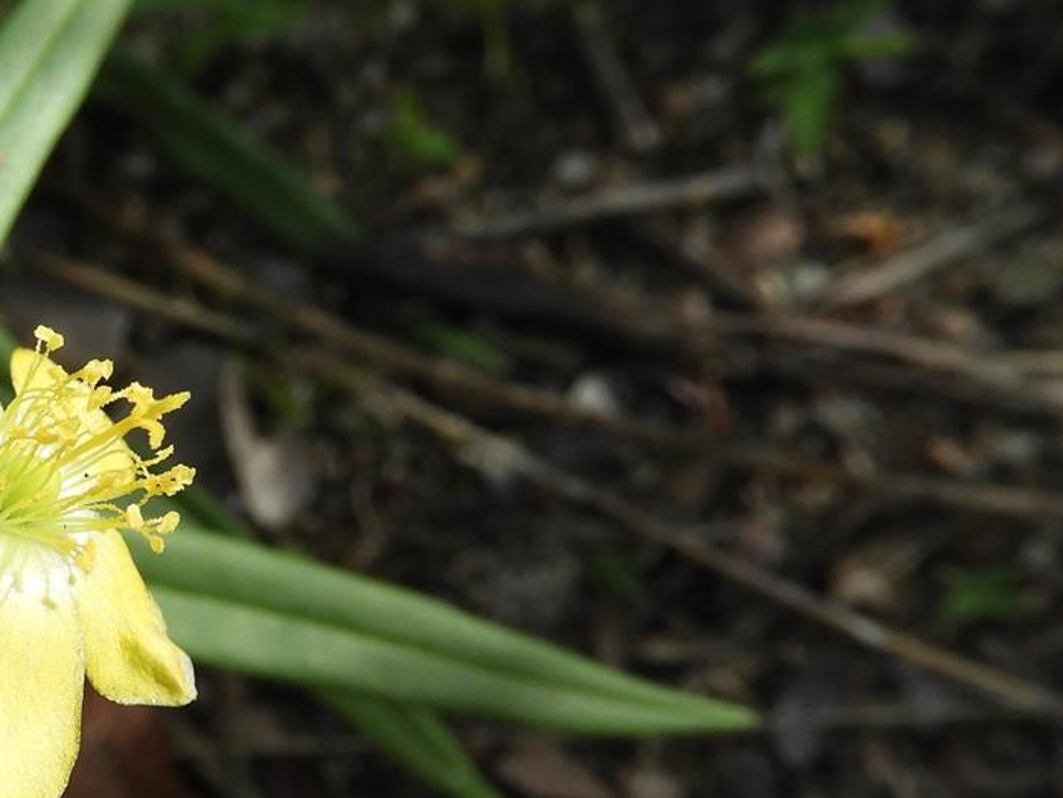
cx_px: 3
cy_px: 506
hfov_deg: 31.3
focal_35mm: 57
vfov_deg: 25.6
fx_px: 1751
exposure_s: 1/500
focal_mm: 4.3
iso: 100
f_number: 3.3
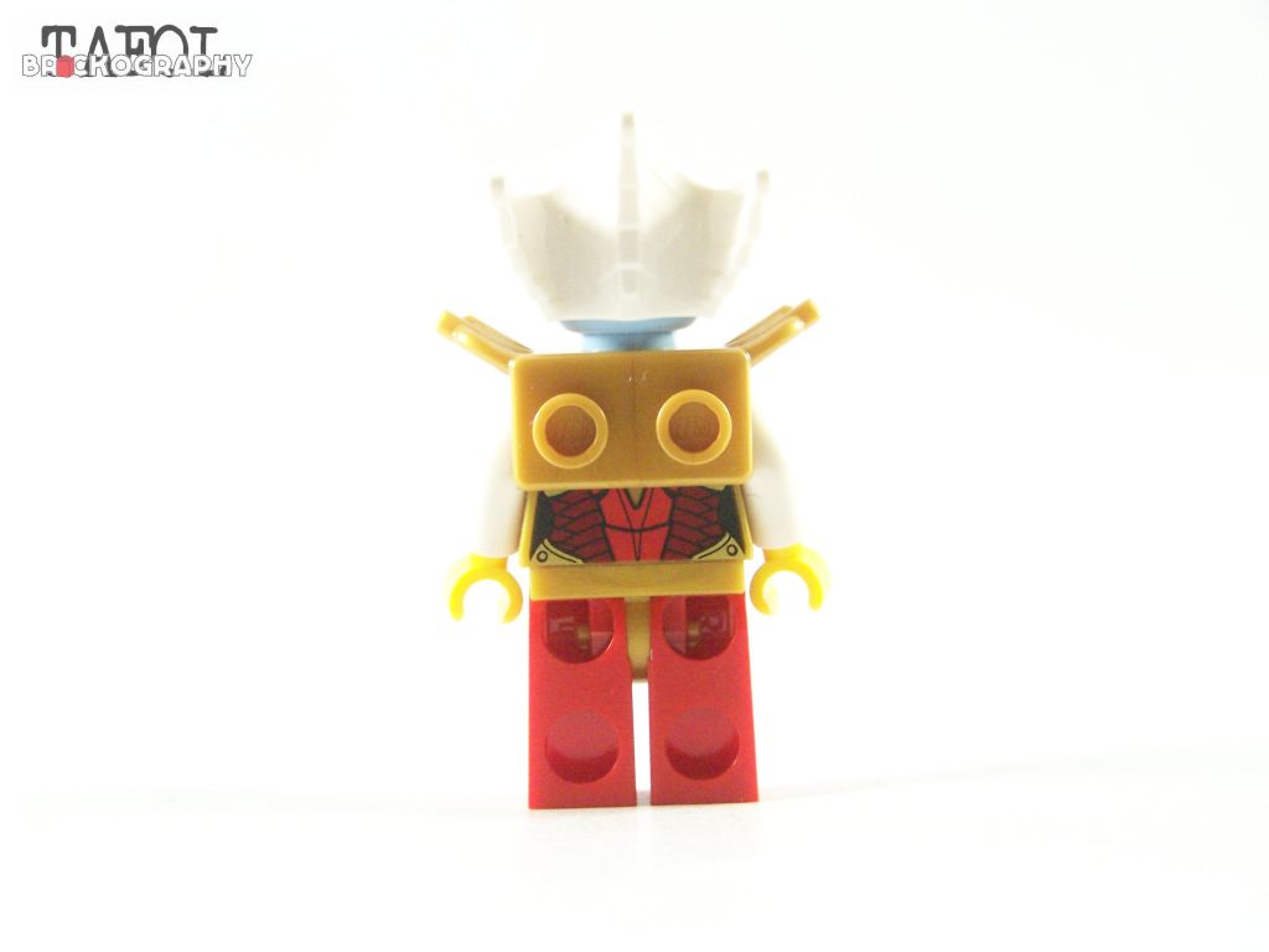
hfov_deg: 18.7
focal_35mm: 105
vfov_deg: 14.1
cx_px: 634
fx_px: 3849
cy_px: 476
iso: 400
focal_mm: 17.5
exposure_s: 1/60
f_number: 3.2
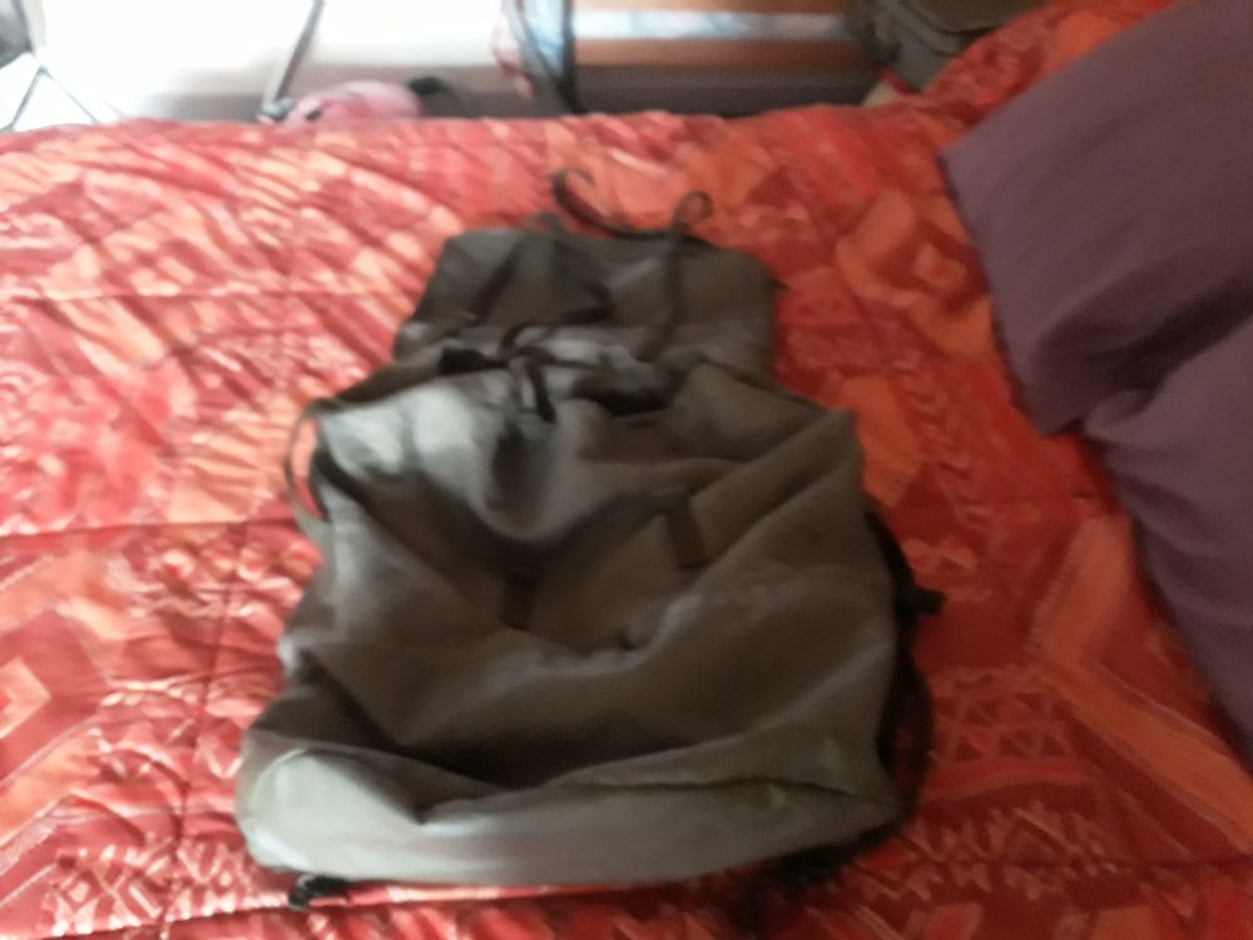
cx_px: 626
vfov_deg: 51.4
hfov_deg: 65.3
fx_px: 977
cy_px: 470
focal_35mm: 27
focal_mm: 3.71
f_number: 1.7
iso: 800
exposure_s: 1/10
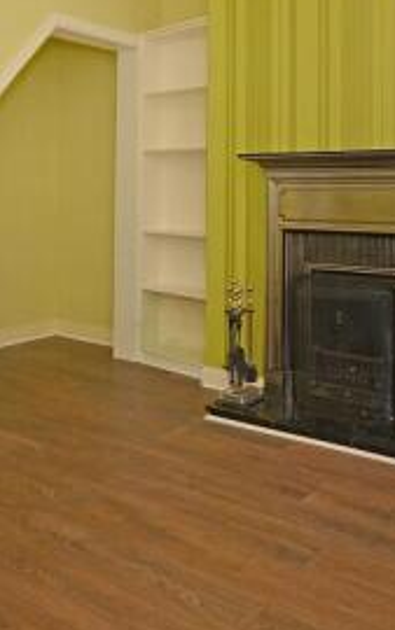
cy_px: 180
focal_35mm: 37
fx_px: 637
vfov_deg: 51.1
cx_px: 129
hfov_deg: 34.1
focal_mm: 10
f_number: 7.1
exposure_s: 1/80
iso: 100
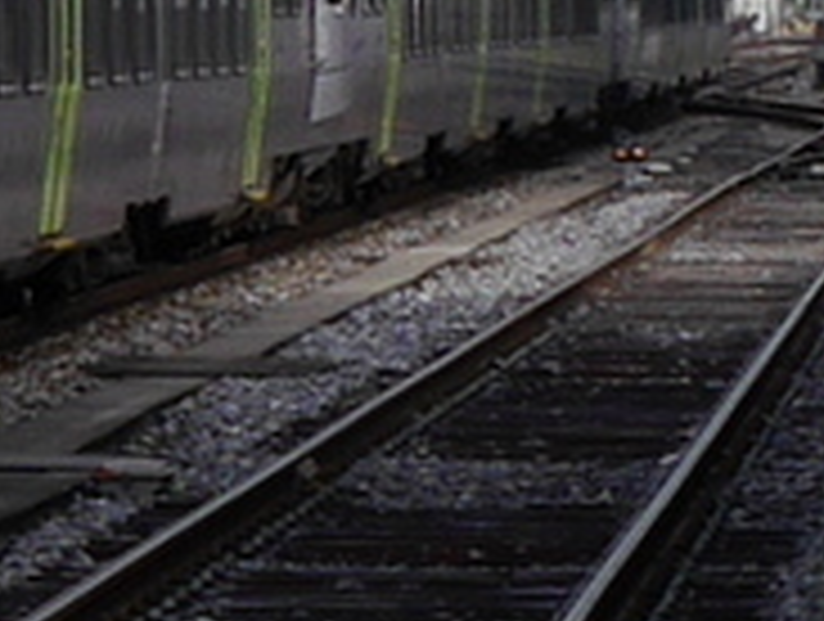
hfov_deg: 8.9
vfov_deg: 7.4
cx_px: -1252
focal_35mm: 197
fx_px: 4699
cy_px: -290
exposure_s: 1/320
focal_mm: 18
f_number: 7.1
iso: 160
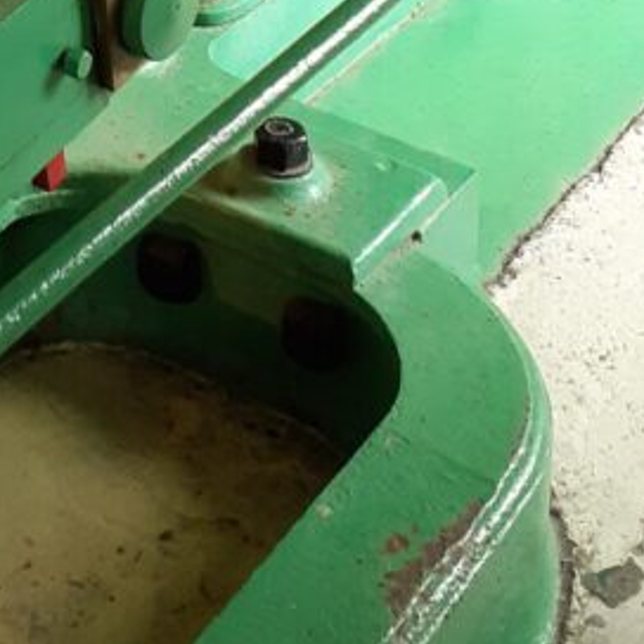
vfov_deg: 16.6
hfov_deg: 18.8
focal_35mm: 90
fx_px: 1894
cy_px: -452
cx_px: -7
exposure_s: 1/50
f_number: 1.9
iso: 80
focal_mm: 3.6
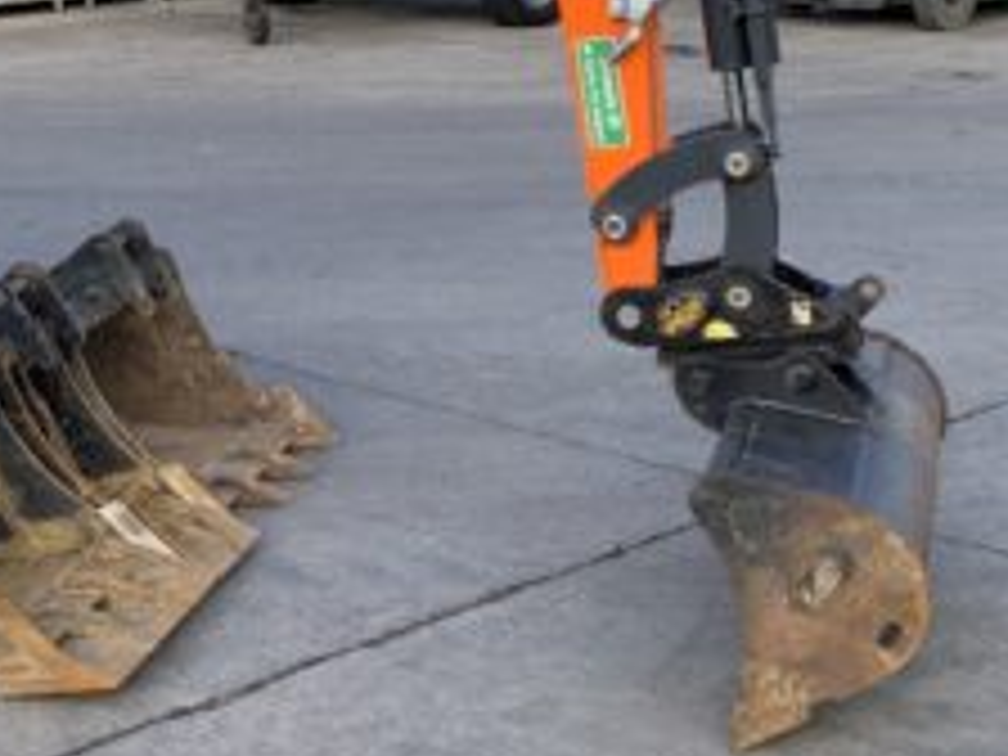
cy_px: -9
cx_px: 81
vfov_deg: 17.4
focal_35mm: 83
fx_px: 2417
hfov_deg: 22.9
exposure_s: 1/855
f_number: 1.8
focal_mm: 3
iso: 16
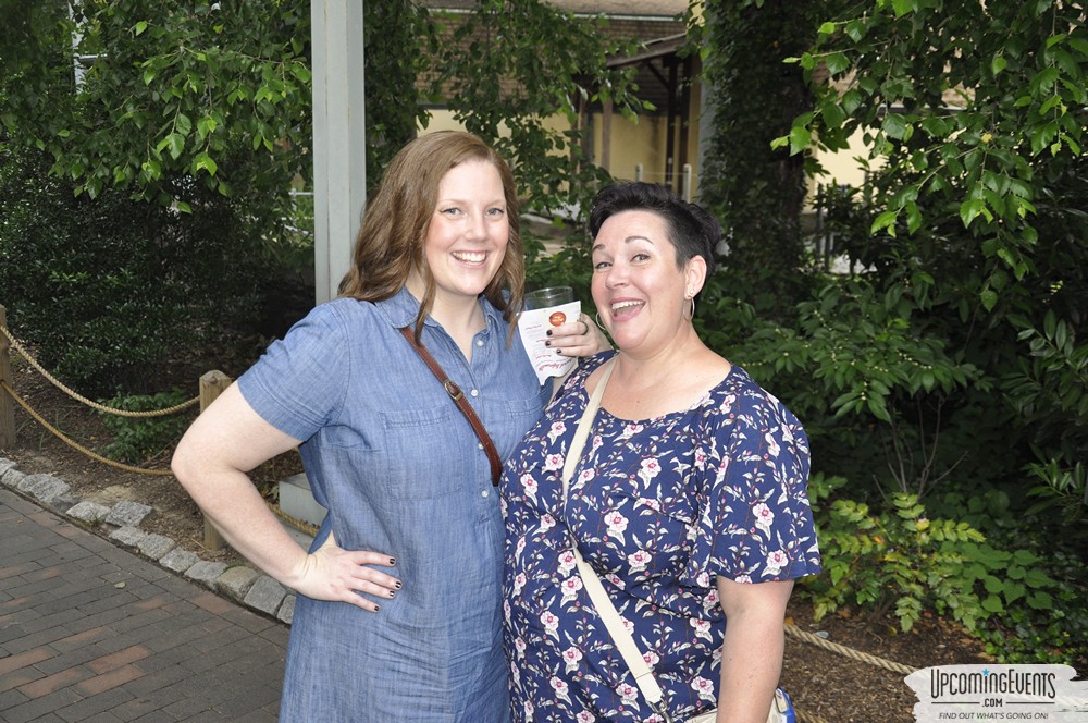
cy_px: 362
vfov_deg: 36.8
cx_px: 544
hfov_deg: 53.2
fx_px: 1087
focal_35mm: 36
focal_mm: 24
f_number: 3.8
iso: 400
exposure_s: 1/60
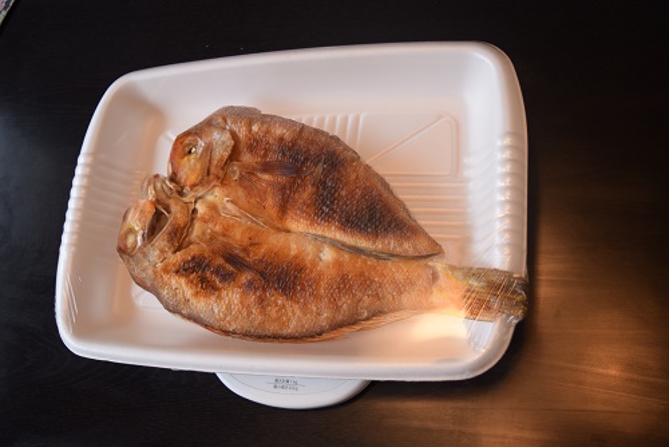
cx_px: 334
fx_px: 753
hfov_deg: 47.9
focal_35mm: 40
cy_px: 224
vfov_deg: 33.1
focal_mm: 27
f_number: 4
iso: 640
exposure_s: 1/40
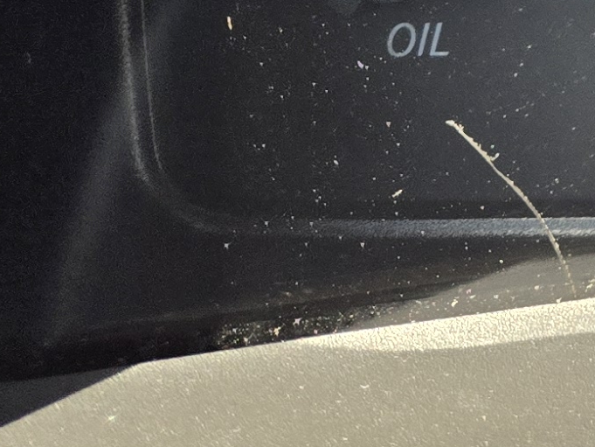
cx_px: 1637
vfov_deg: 10.0
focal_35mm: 135
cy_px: -525
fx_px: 2321
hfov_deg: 11.0
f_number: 1.8
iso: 100
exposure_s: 1/180
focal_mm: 5.4
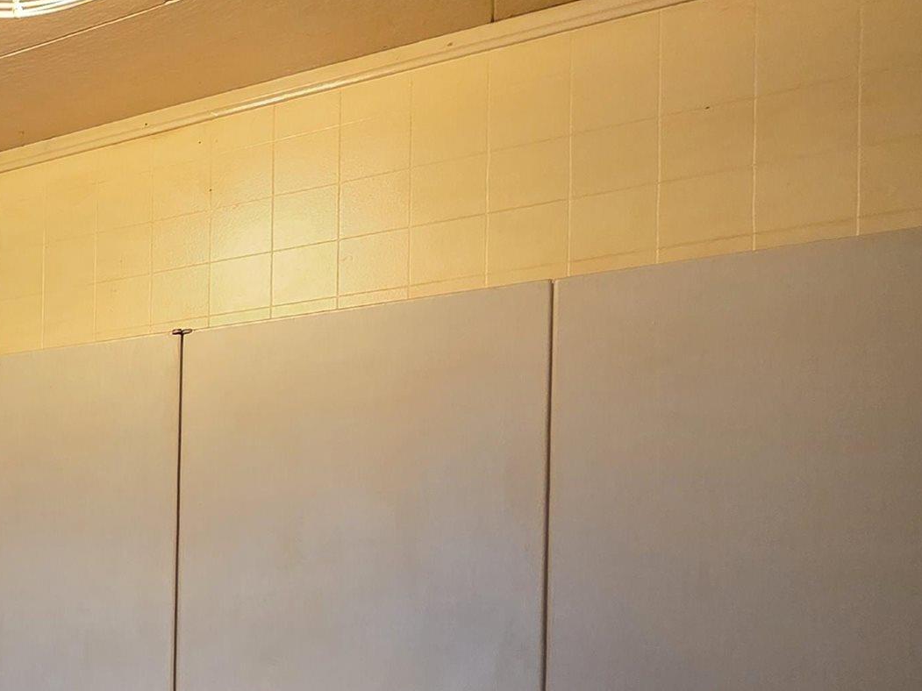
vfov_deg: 35.2
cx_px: -385
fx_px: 1012
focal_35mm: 38
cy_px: 642
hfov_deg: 31.4
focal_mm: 2.2
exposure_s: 1/60
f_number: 1.9
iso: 500
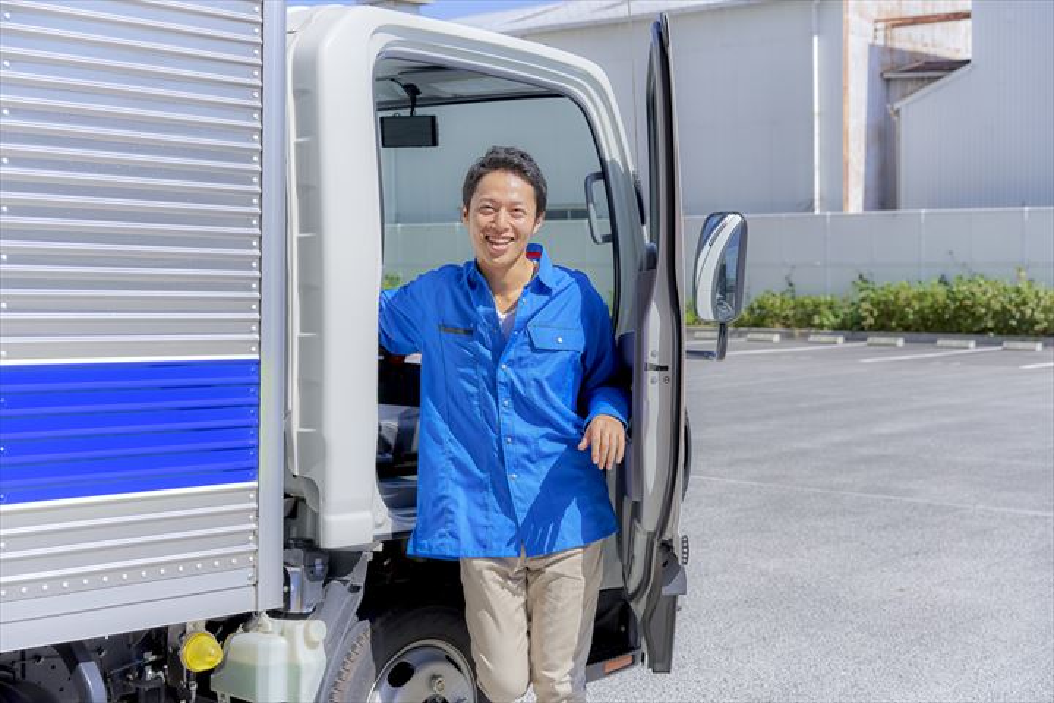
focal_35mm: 55
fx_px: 1610
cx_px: 527
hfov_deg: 36.2
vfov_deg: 24.6
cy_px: 352
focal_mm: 55
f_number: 5.6
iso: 100
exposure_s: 1/400
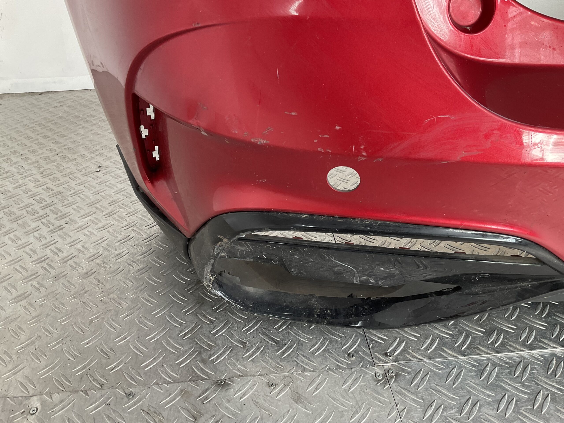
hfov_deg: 61.7
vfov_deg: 48.2
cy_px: 212
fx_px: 472
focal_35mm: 29
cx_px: 282
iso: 40
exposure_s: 1/50
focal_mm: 3
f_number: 1.8
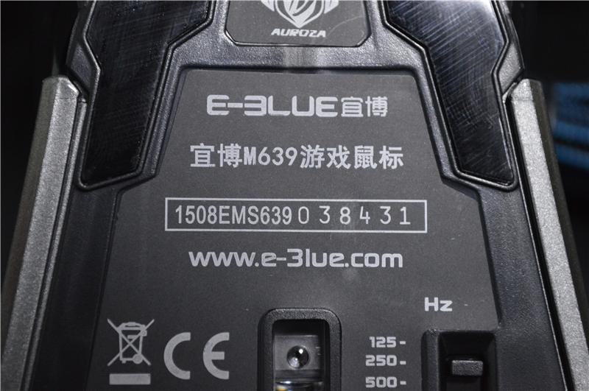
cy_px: 196
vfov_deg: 16.5
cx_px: 294
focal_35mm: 82
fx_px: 1348
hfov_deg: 24.7
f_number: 5.6
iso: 3200
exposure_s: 1/15
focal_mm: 55
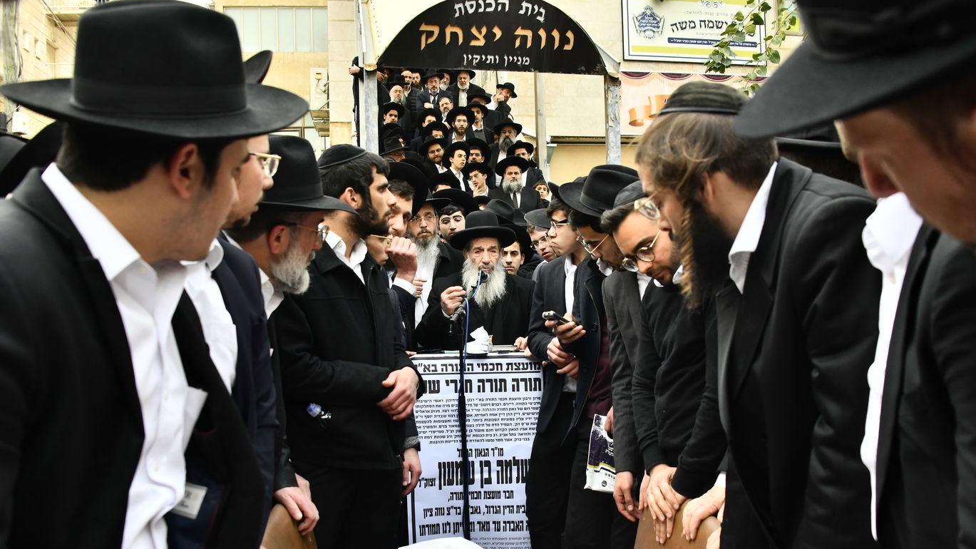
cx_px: 488
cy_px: 324
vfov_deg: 38.8
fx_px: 776
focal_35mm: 30
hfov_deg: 64.3
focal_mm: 28
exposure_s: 1/250
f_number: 5.6
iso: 800
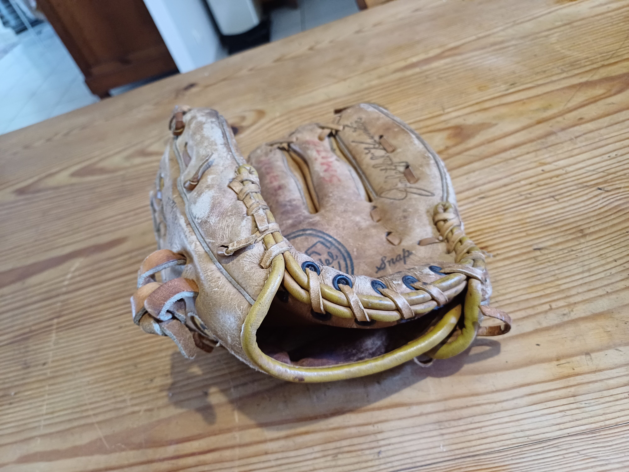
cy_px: 236
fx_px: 454
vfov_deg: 54.9
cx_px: 314
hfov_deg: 69.4
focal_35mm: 25
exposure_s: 1/25
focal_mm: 4.65
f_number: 1.8
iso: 500
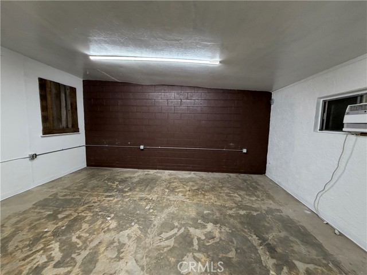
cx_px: 184
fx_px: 148
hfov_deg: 102.1
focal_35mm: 14
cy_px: 138
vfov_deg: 85.7
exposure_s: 1/60
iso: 200
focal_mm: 2.22
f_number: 2.2
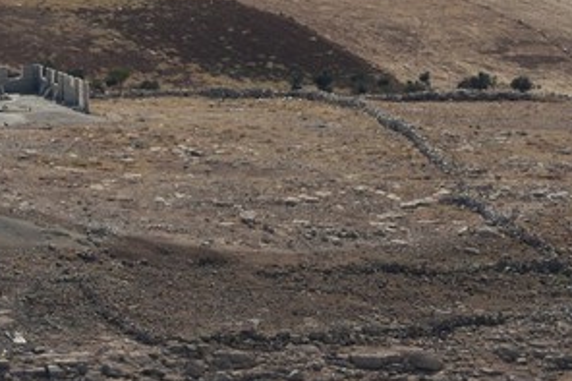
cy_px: -456
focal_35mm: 973
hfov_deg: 2.1
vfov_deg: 1.4
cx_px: 284
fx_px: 15451
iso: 200
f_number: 16
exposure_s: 1/320
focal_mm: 180
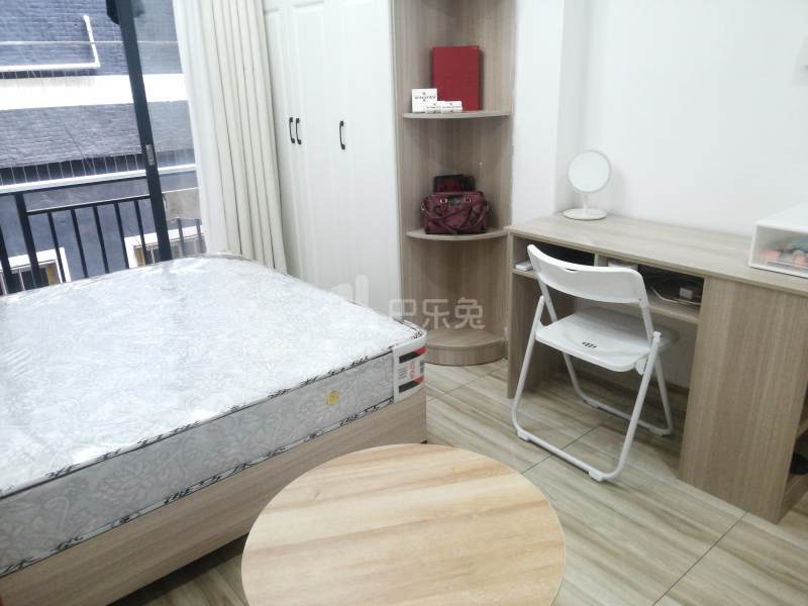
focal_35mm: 27
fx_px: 630
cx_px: 404
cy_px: 303
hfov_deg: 65.3
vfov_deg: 51.4
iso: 320
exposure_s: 1/33.3
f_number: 1.8
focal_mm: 3.96
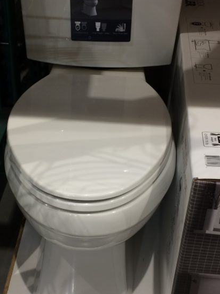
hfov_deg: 27.0
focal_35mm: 54
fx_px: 458
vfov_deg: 35.6
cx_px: 102
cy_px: 148
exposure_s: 1/30
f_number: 2.2
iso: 50
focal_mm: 4.15
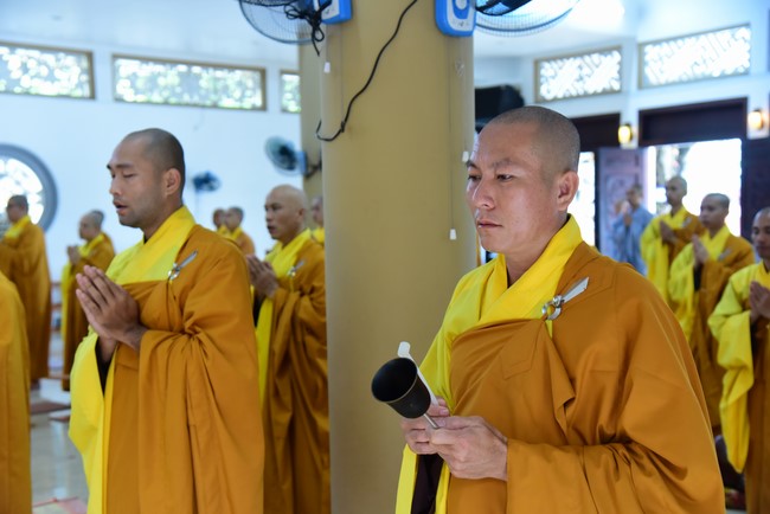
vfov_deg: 26.0
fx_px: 1113
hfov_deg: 38.2
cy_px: 257
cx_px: 385
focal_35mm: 52
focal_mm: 52
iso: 2500
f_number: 5
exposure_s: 1/60
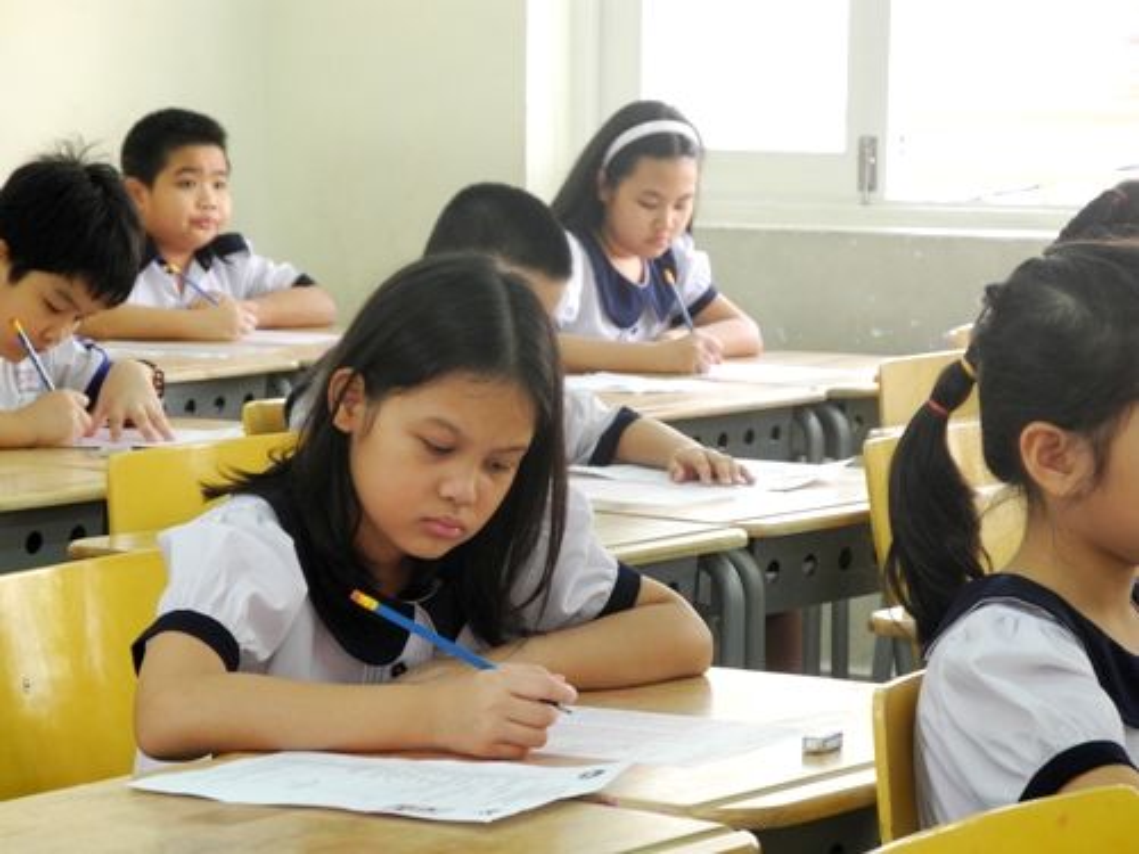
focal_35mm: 135
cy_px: 427
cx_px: 570
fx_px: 4442
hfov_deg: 14.6
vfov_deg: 11.0
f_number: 5
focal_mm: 28.9
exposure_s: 1/30
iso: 280
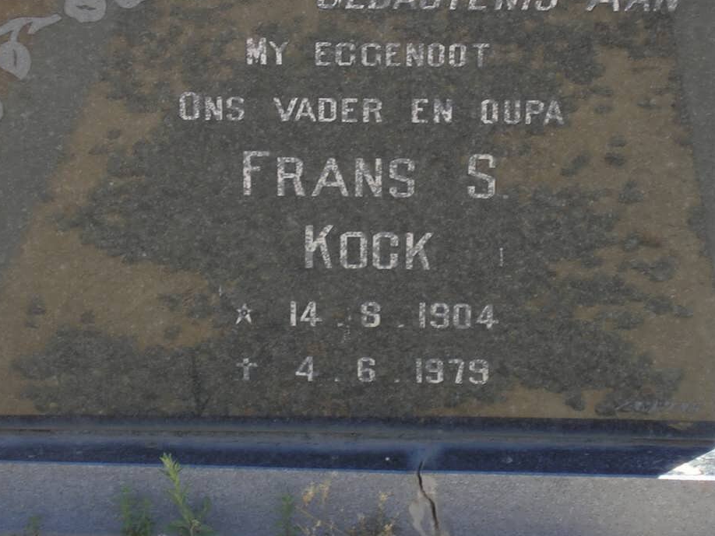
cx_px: 313
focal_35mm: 132
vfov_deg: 11.2
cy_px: 195
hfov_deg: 14.9
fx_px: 2727
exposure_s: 1/125
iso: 50
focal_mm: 15.6
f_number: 4.8
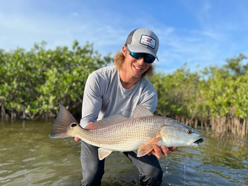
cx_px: 124
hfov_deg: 67.3
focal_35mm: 26
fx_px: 186
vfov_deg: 53.1
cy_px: 93
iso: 50
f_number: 1.5
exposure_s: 1/3460
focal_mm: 5.7
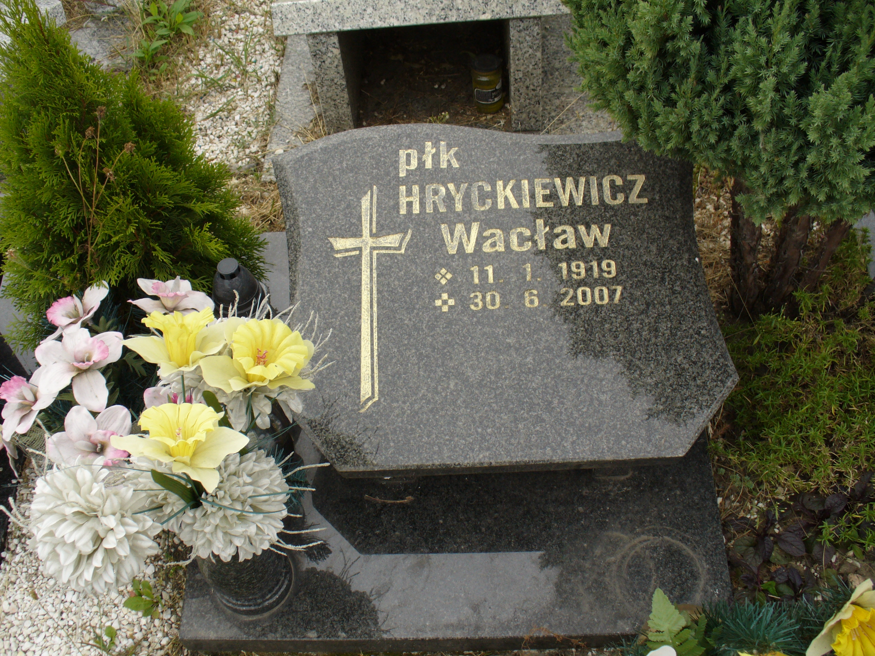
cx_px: 438
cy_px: 328
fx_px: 935
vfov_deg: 38.7
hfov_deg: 50.1
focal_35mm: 37
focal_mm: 6.1
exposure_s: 1/125
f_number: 5.6
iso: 80
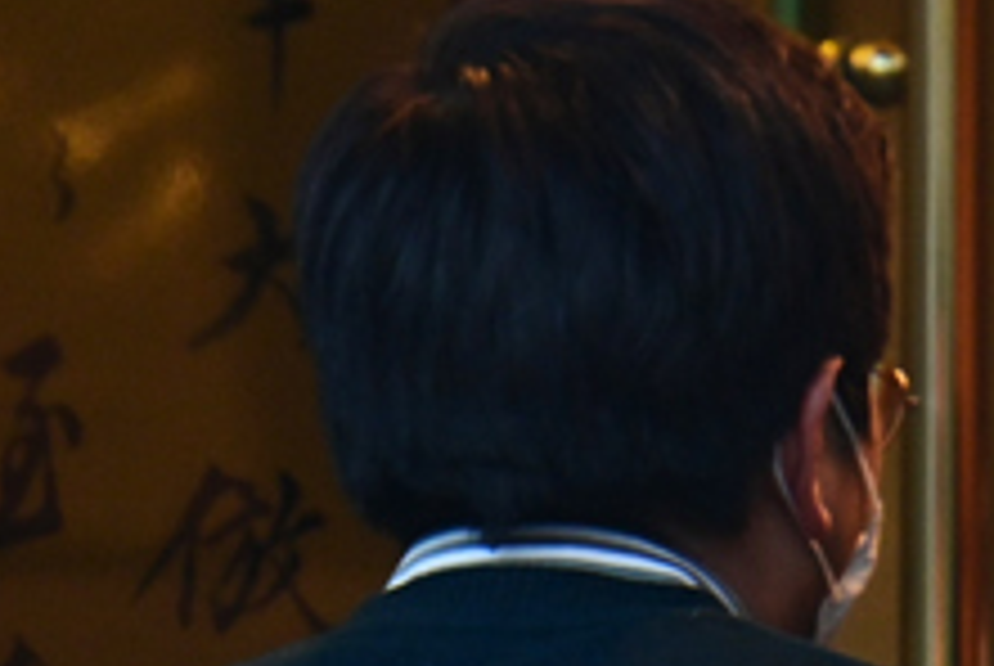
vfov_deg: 1.3
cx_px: 1390
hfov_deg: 1.9
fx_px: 30412
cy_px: 466
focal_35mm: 1100
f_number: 5.6
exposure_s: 1/320
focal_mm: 380
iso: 4000
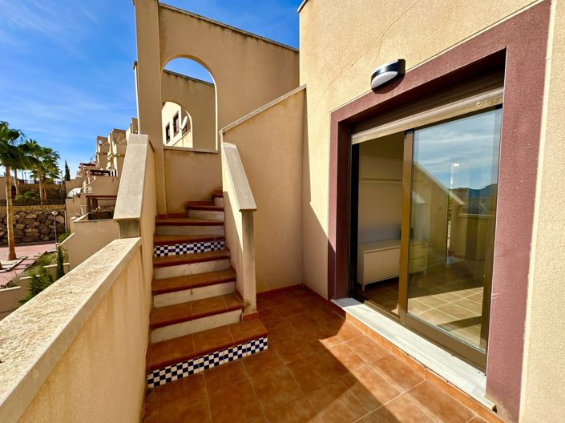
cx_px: 282
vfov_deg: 85.6
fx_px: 228
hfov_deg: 102.1
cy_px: 212
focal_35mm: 14
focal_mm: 2.22
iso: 40
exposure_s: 1/1304
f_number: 2.2
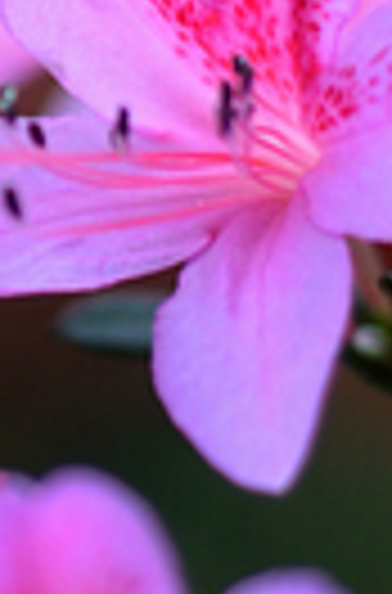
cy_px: -9
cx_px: 5
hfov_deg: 3.1
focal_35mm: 444
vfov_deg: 4.7
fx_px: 7309
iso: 320
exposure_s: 1/500
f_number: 2.5
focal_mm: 50
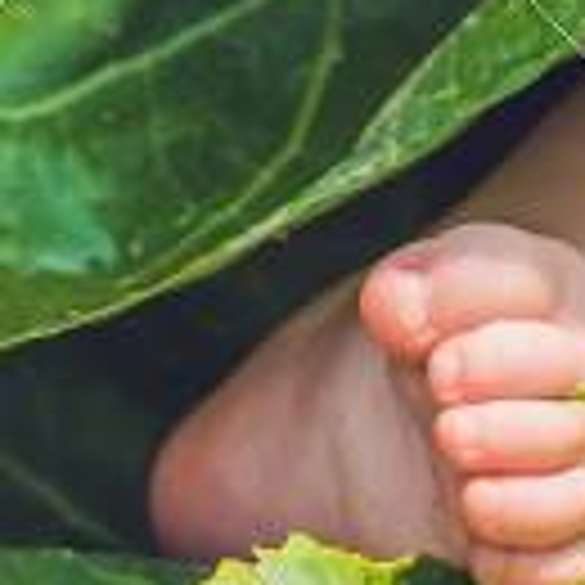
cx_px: 261
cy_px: -1235
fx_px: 8145
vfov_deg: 4.0
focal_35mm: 426
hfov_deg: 4.1
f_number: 2.8
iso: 100
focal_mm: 50
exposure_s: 1/2000
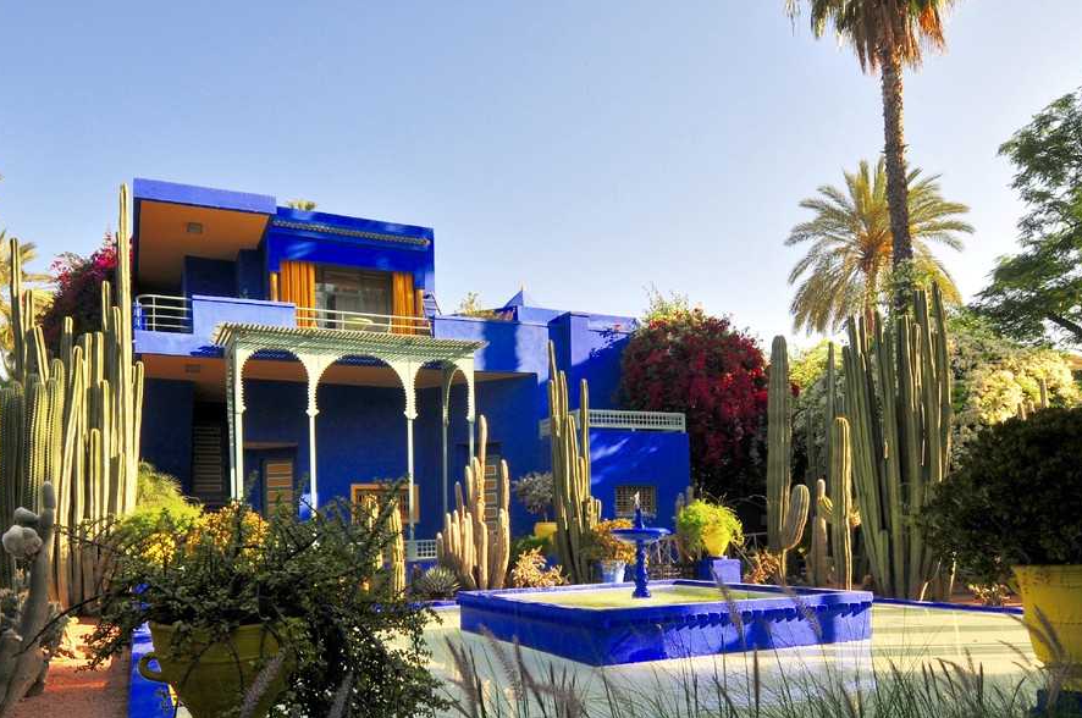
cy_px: 497
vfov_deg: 48.3
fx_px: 780
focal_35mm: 26
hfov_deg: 69.3
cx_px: 493
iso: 200
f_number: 8
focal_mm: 12
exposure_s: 1/250
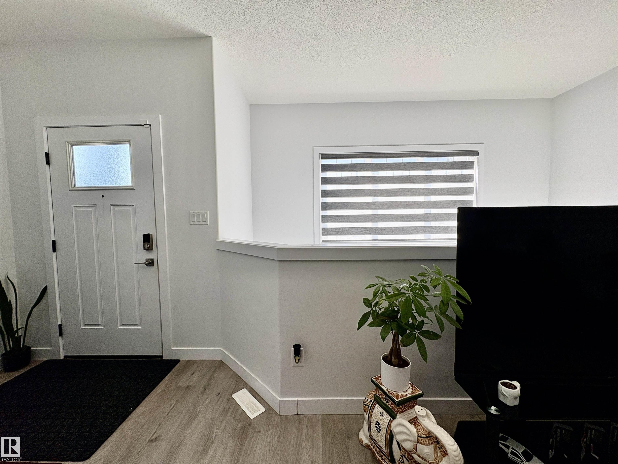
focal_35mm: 14
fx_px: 250
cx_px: 309
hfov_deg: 102.1
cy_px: 232
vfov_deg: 85.7
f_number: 2.2
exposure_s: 1/188
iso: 40
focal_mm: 2.22
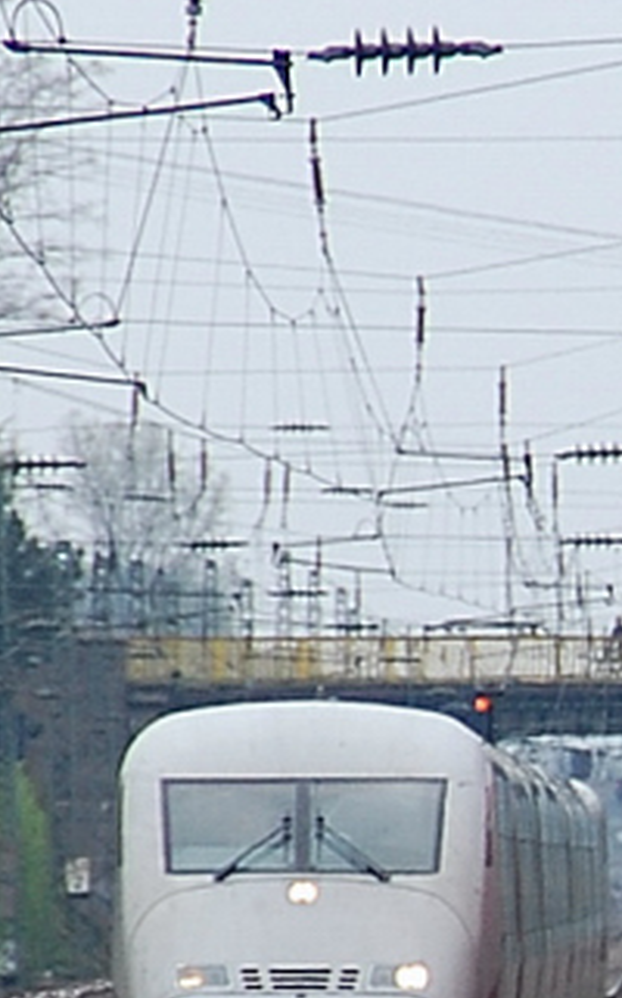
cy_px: 816
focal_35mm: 977
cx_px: 989
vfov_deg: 2.2
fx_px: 26558
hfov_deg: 1.3
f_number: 6.3
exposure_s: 1/500
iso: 450
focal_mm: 200
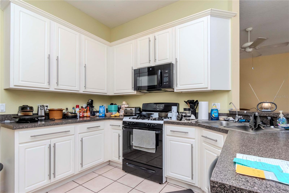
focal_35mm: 16
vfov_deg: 72.0
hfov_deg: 95.0
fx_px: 132
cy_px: 96
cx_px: 144
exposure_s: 1/60
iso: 500
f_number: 8
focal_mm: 11
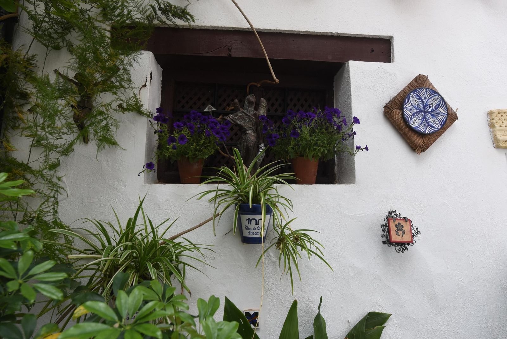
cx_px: 254
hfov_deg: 84.0
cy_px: 170
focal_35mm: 20
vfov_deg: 62.0
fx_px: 282
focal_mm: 20
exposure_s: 1/200
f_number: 5.6
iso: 640
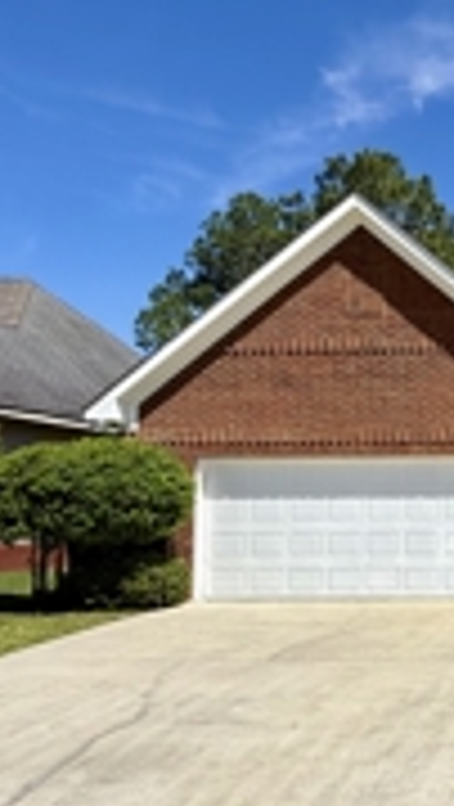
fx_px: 726
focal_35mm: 34
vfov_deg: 57.8
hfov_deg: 29.0
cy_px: 455
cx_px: 571
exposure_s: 1/2611
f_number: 2.2
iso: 50
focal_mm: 2.22
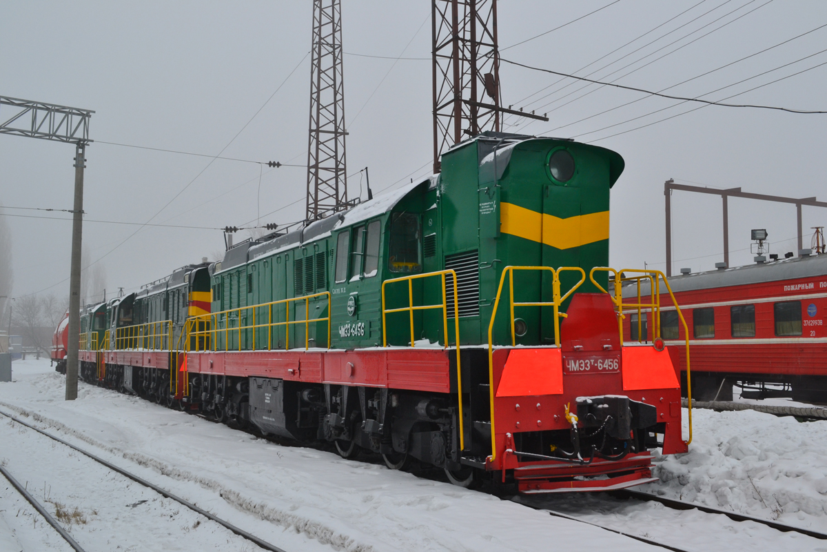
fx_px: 827
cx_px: 414
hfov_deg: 53.1
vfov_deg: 36.9
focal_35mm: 36
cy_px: 276
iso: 400
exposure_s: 1/200
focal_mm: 24
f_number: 10
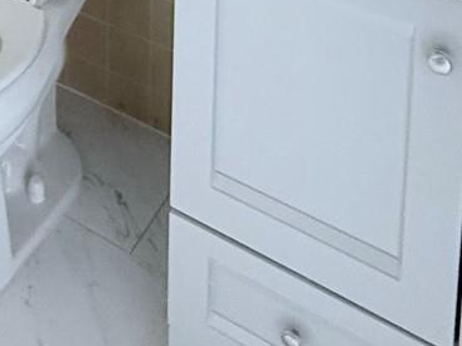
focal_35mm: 61
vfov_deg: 16.9
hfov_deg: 30.2
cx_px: 39
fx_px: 814
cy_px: -367
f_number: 2.2
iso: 400
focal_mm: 2.22
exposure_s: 1/60
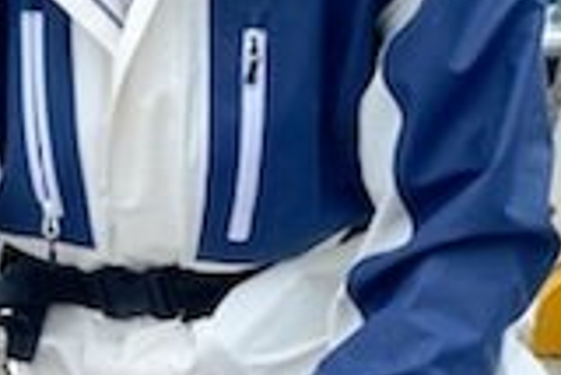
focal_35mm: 108
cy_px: 477
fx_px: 1684
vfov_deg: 12.4
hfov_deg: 18.6
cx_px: 56
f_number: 1.8
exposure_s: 1/3497
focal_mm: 4.25
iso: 32
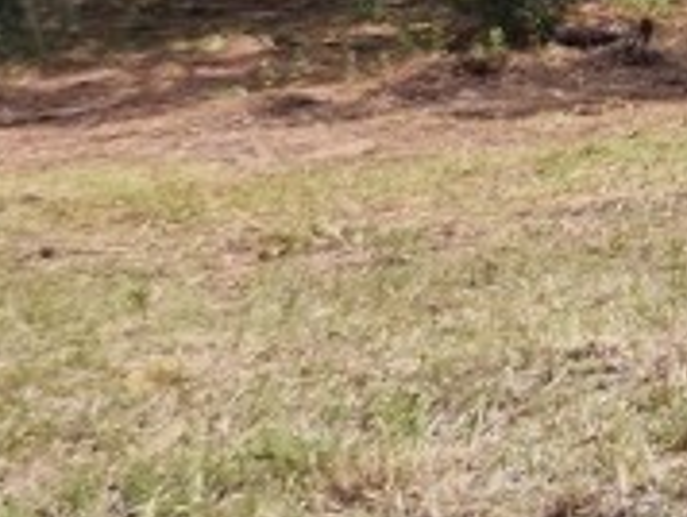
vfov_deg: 11.0
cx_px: 1957
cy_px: -135
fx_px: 2623
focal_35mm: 132
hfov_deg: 10.9
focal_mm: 5.4
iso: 20
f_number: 1.8
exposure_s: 1/470
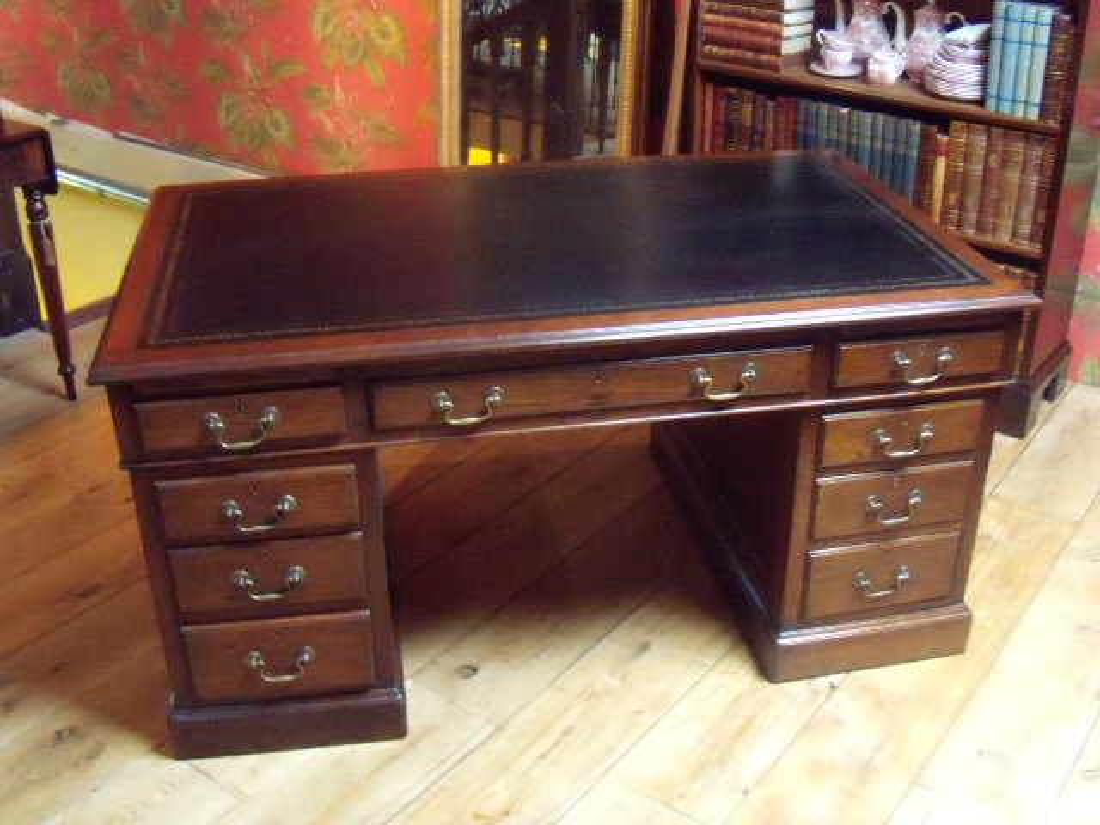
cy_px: 412
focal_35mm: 36
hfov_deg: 51.4
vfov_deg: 39.7
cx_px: 550
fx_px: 1144
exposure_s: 1/5
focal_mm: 6.4
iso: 800
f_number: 3.6
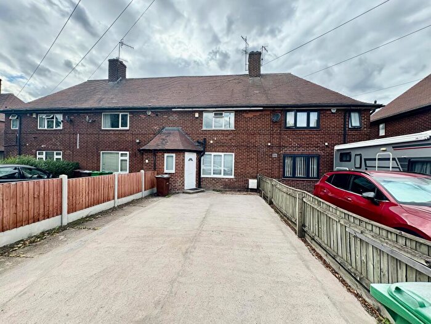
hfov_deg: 102.1
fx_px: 174
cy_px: 162
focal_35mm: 14
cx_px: 216
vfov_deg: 85.7
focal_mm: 2.22
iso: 40
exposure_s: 1/681
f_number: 2.2
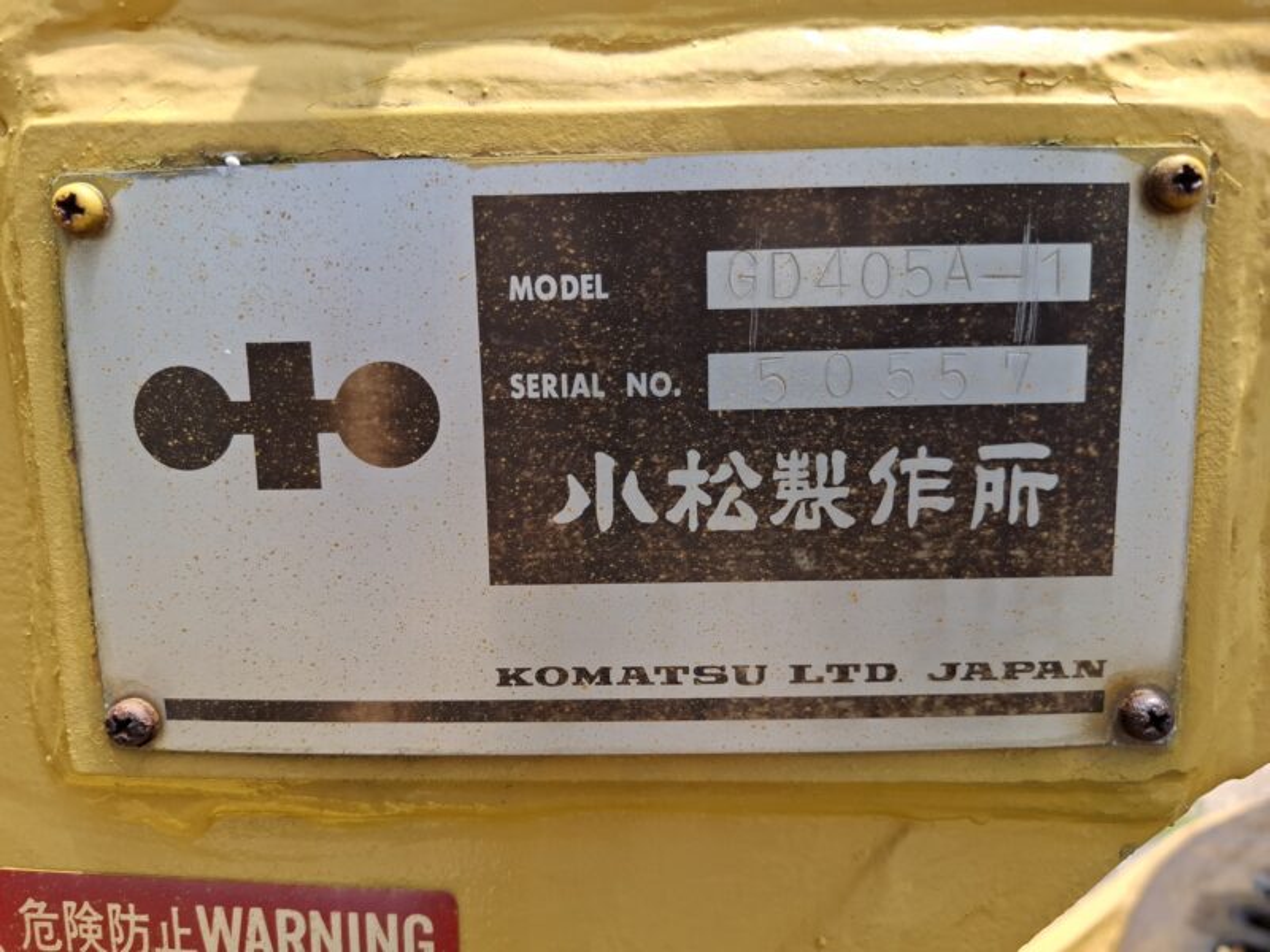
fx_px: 844
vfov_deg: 58.9
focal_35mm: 23
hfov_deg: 73.9
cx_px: 635
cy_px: 476
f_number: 1.8
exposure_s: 1/540
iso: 50
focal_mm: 5.54
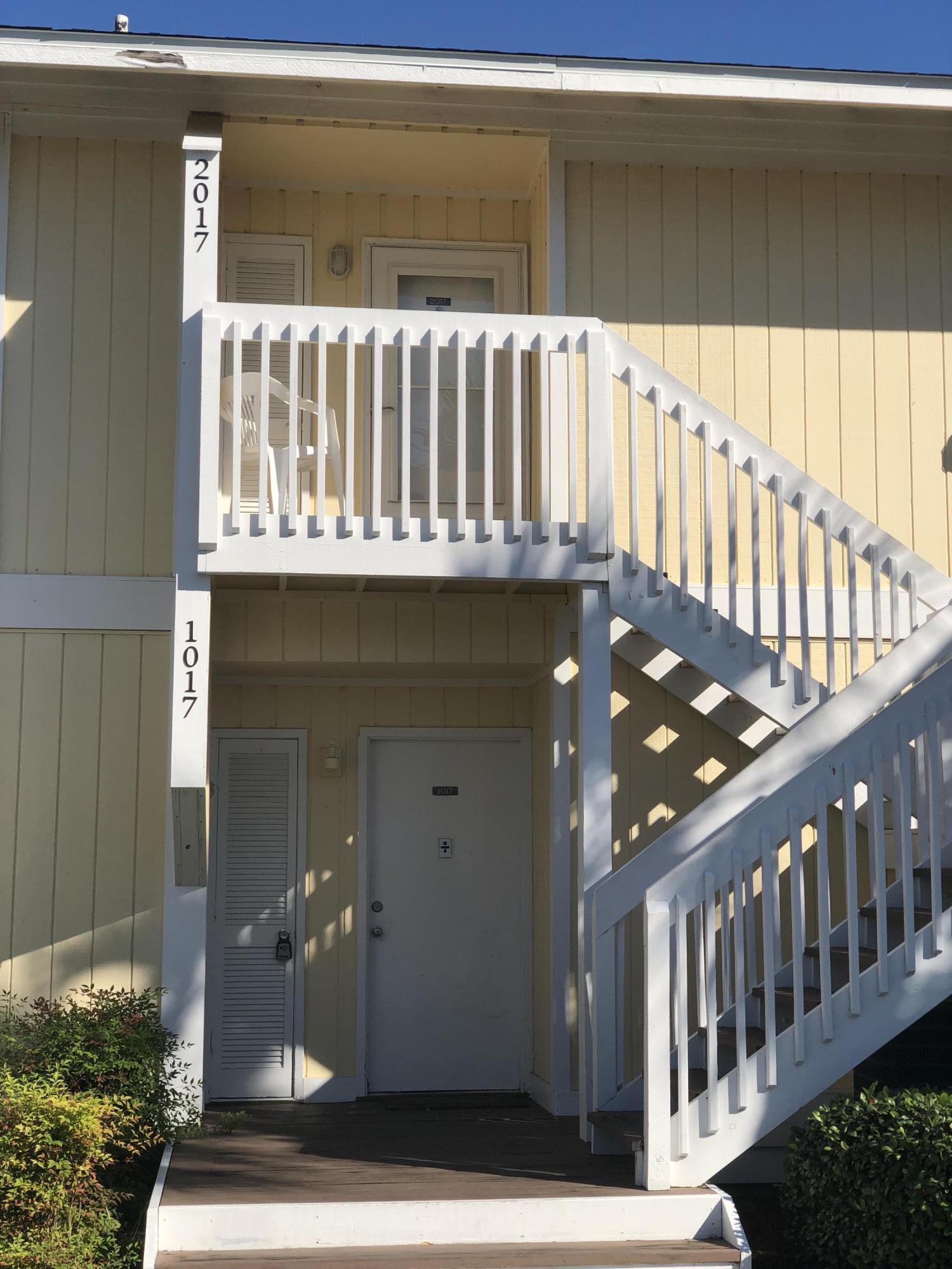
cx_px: 476
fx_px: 1907
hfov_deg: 28.0
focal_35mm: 52
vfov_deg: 36.8
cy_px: 634
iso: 16
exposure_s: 1/1473
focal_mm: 6
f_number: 2.4
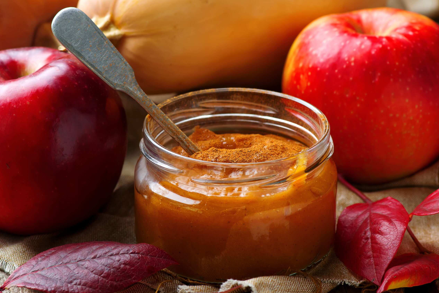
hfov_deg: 13.0
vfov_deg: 8.7
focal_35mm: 159
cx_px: 219
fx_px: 1933
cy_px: 146
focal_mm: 105
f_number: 8
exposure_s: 1/125
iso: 100
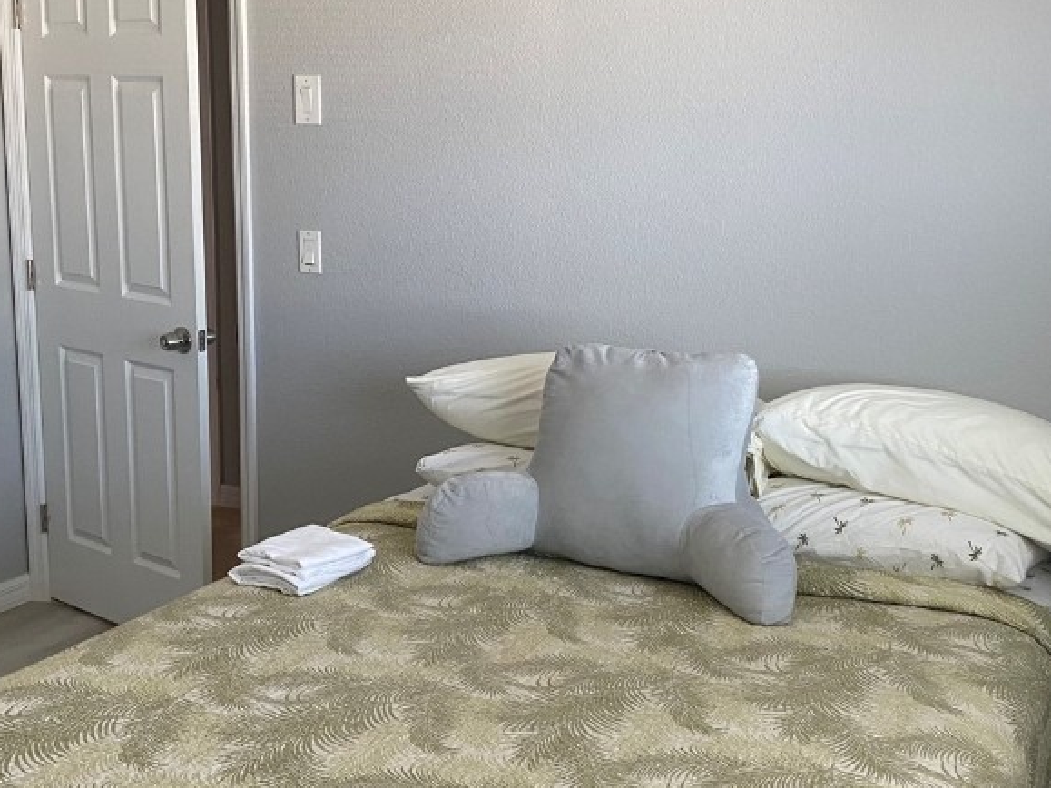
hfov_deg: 41.2
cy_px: 394
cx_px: 497
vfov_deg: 31.5
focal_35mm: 46
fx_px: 1396
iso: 125
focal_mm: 4.25
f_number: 1.8
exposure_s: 1/60
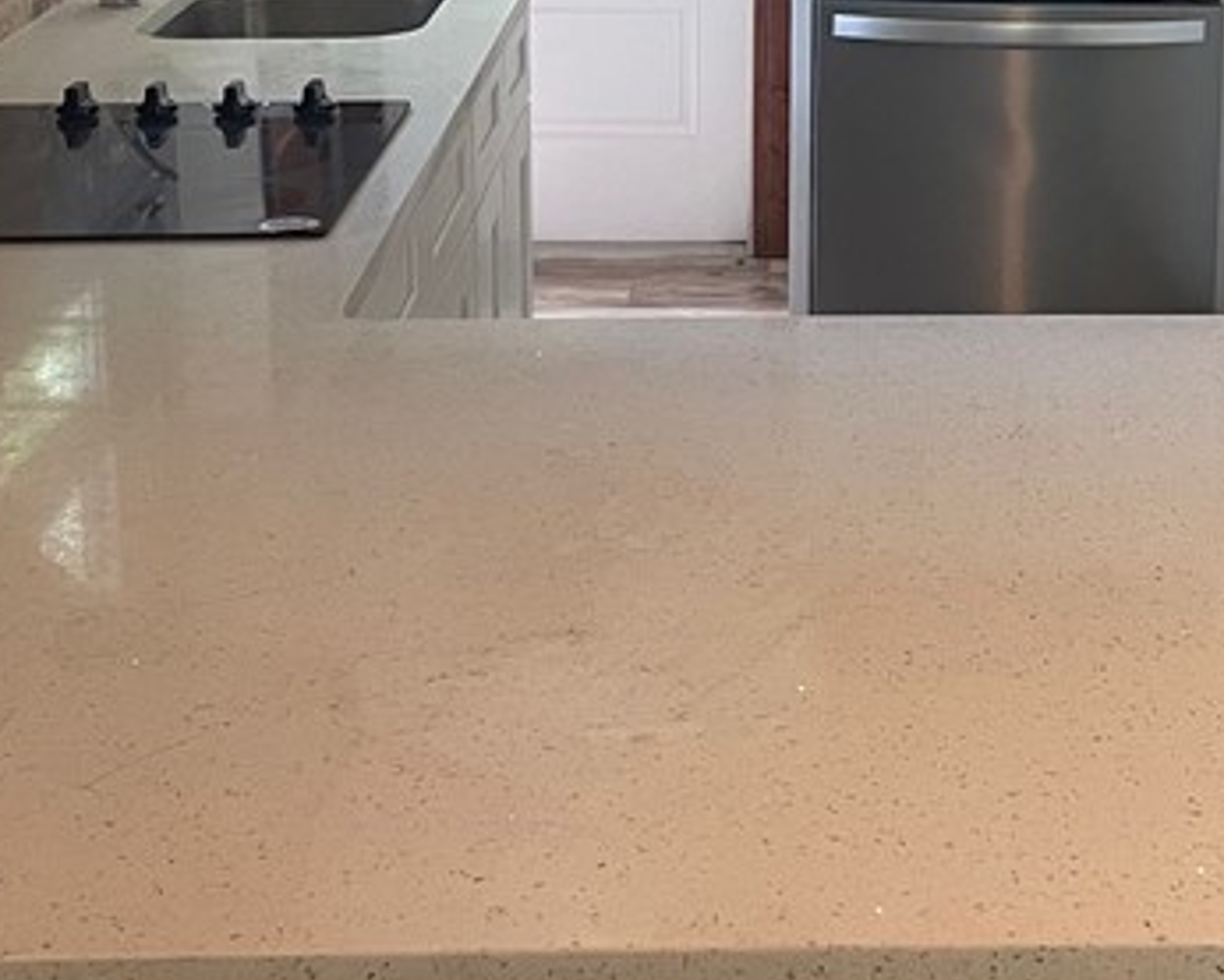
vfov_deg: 19.6
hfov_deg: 25.3
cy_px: -92
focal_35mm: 75
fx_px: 2718
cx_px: 796
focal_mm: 4.2
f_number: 1.6
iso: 160
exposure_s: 1/60
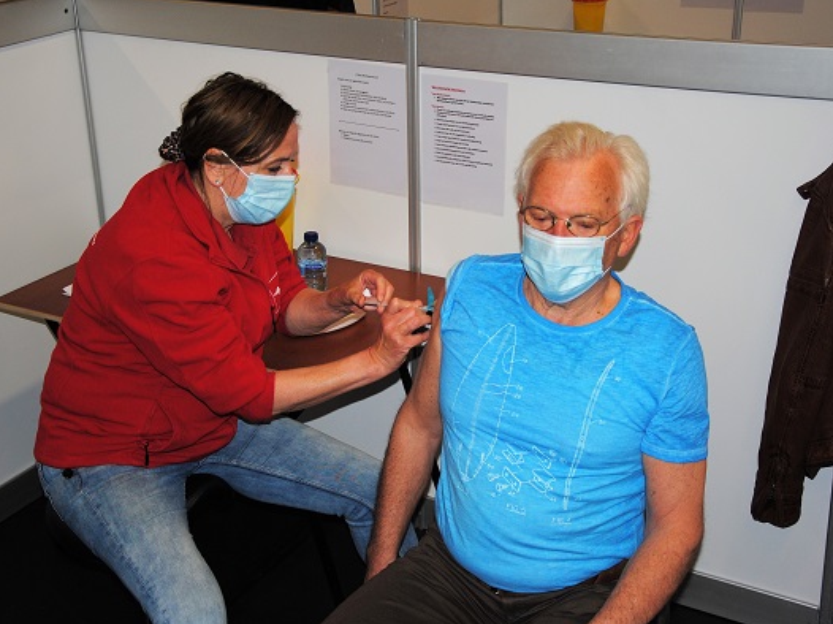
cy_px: 314
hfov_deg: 34.3
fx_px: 1347
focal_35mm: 56
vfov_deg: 26.1
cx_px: 380
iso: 200
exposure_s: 1/60
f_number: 4.2
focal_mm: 34
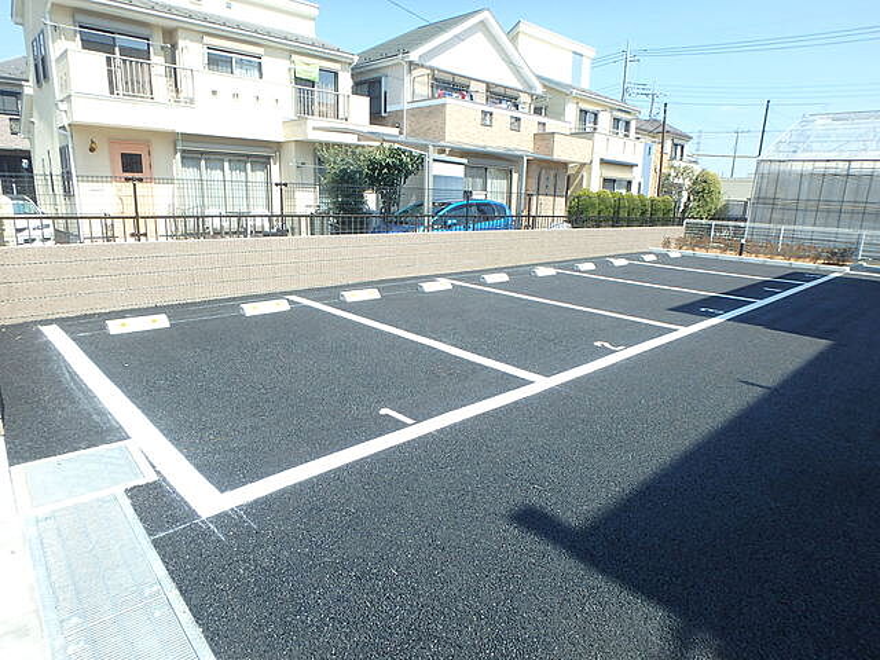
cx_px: 440
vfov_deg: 63.4
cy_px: 330
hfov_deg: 79.0
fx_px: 534
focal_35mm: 21
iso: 125
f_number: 3.5
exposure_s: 1/500
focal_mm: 3.7
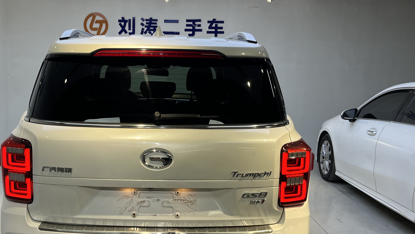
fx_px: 462
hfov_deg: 47.9
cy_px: 138
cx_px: 158
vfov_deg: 28.3
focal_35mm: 42
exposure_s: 1/214
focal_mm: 5.1
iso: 40
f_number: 1.6
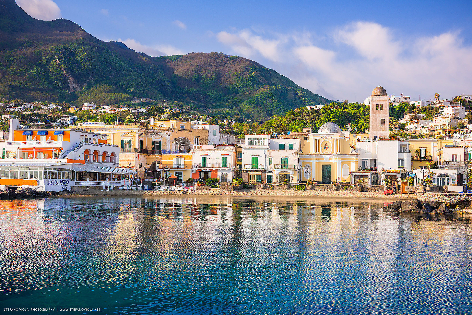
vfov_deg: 29.9
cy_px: 158
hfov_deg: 43.6
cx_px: 236
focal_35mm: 45
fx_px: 590
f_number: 7.1
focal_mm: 45
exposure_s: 1/100
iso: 100
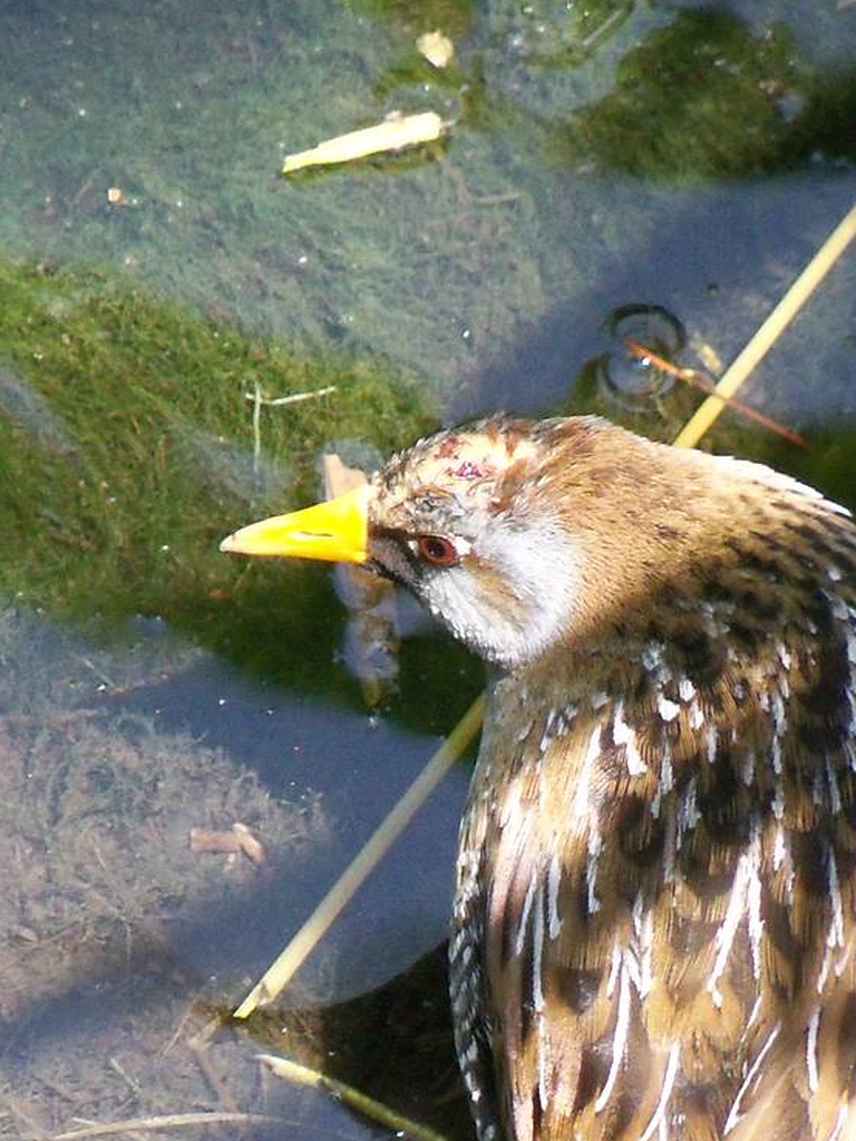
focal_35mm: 620
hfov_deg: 2.4
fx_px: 20430
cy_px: 880
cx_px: 280
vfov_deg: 3.2
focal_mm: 50.6
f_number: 8
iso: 400
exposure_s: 1/125
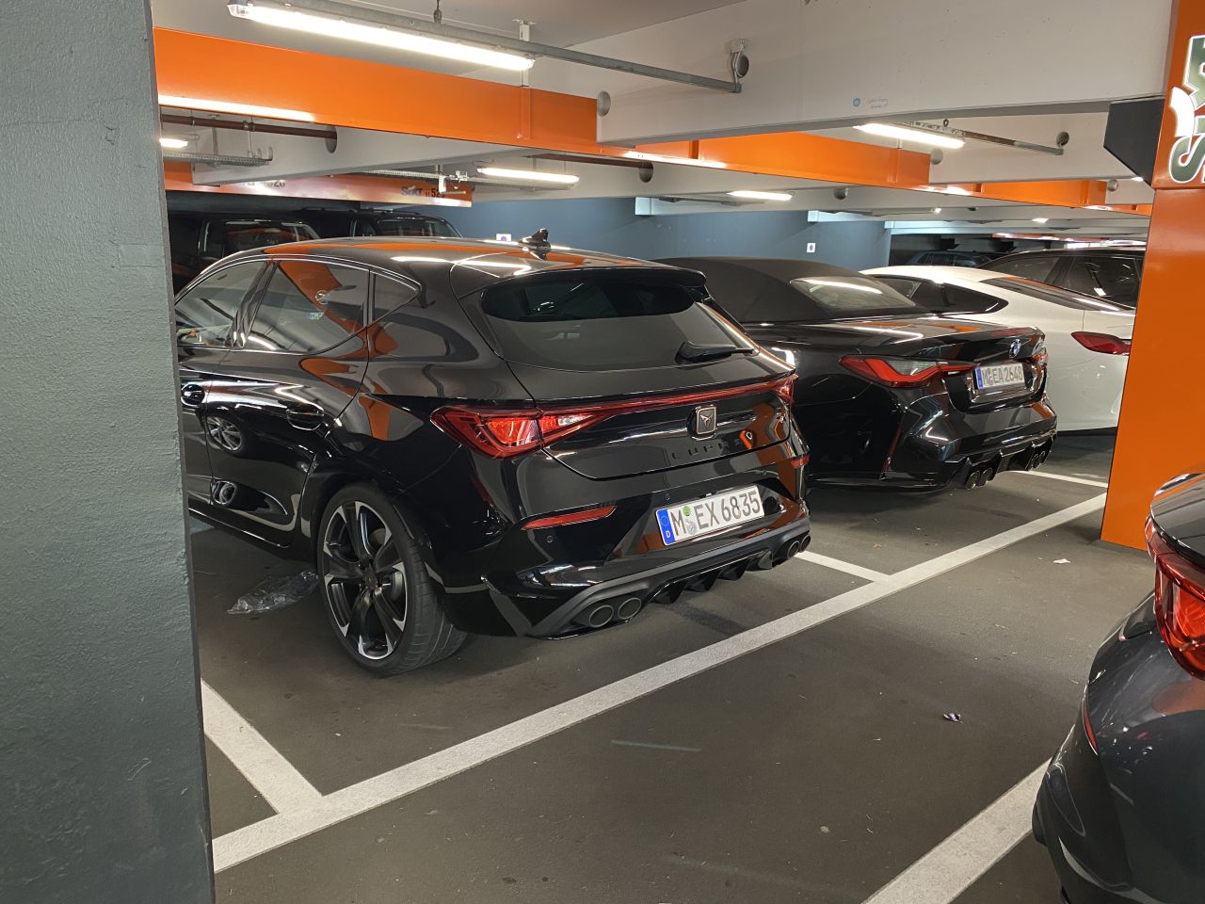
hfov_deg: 67.3
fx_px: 905
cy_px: 452
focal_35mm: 26
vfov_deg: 53.1
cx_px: 602
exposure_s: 1/33
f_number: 1.8
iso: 320
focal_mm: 4.25
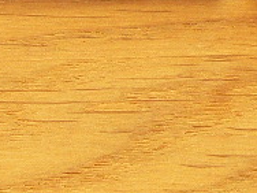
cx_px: -37
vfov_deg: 6.9
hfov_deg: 9.1
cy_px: -82
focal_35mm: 214
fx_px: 1589
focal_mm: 7.7
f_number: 5
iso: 100
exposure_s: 2
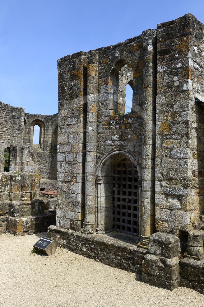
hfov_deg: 41.0
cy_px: 154
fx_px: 272
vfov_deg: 58.8
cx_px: 102
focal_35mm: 32
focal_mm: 32
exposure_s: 1/200
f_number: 13
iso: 200
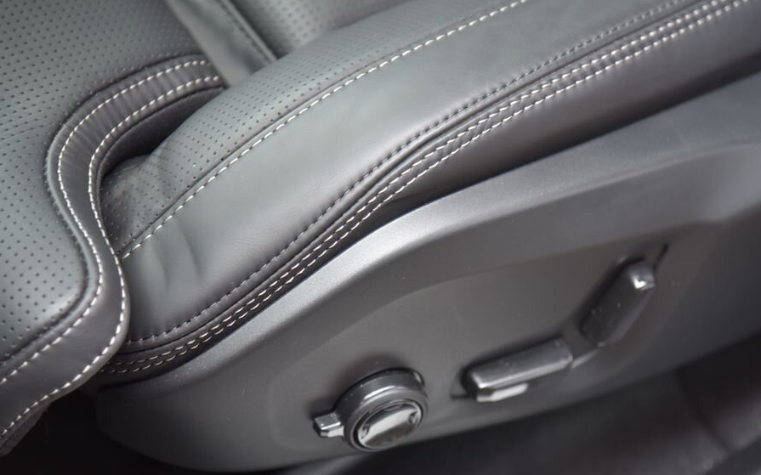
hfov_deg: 14.9
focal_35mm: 140
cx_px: 423
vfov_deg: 9.4
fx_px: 2903
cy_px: 263
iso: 500
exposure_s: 1/13
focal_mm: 120
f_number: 4
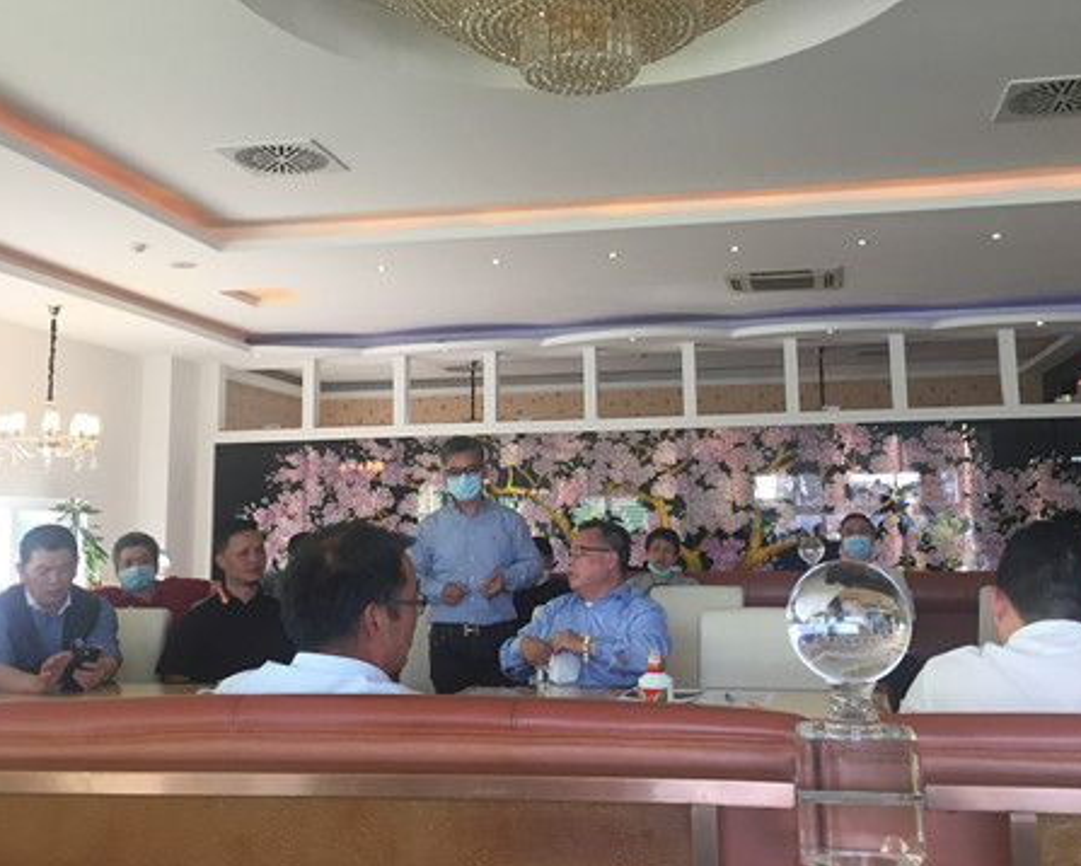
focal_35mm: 38
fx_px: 1216
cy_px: 348
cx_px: 561
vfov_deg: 39.0
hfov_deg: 47.9
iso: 50
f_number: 2.2
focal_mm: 4.15
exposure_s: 1/33
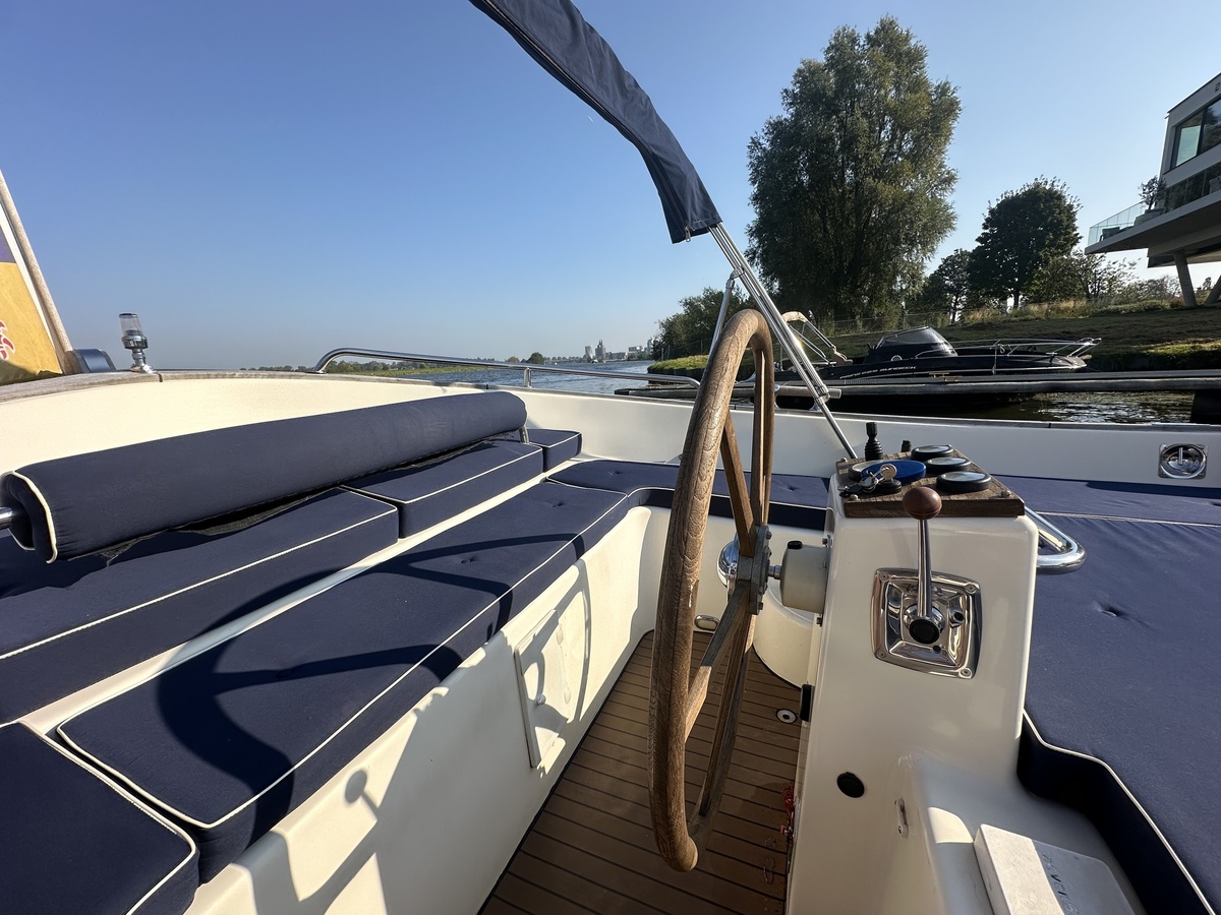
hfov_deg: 102.1
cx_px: 610
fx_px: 494
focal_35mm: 14
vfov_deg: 85.7
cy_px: 458
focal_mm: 2.22
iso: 40
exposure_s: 1/1689
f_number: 2.2
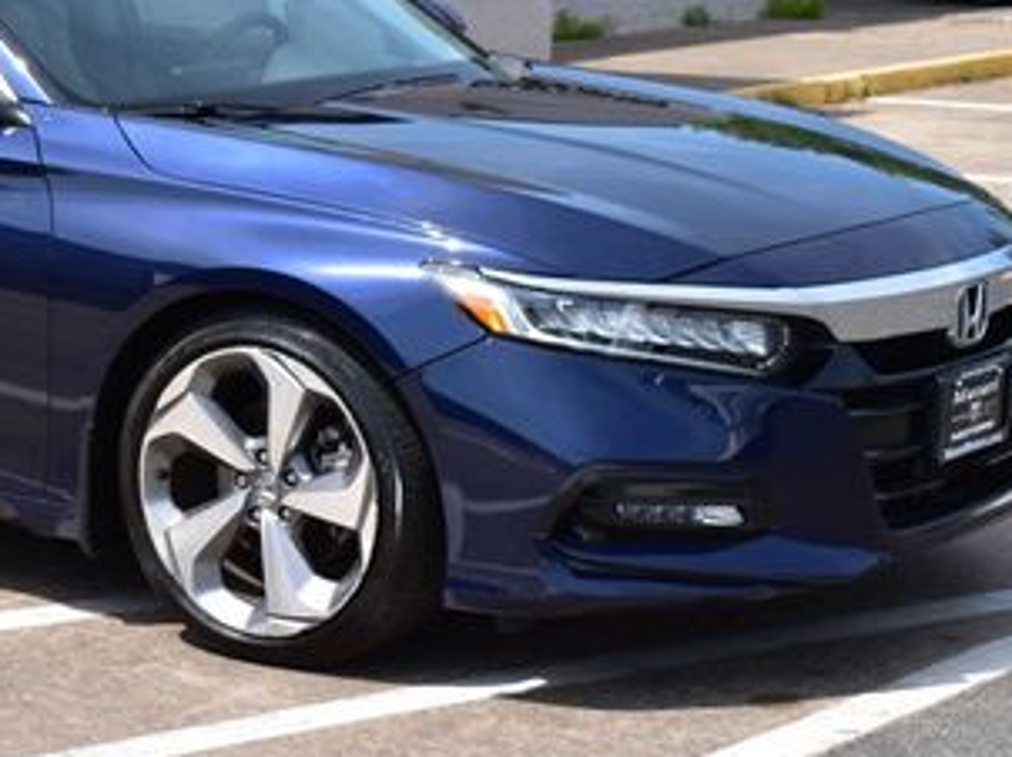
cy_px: 275
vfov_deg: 13.4
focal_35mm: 110
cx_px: -7
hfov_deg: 17.5
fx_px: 3213
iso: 400
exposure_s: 1/400
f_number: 11
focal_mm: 36
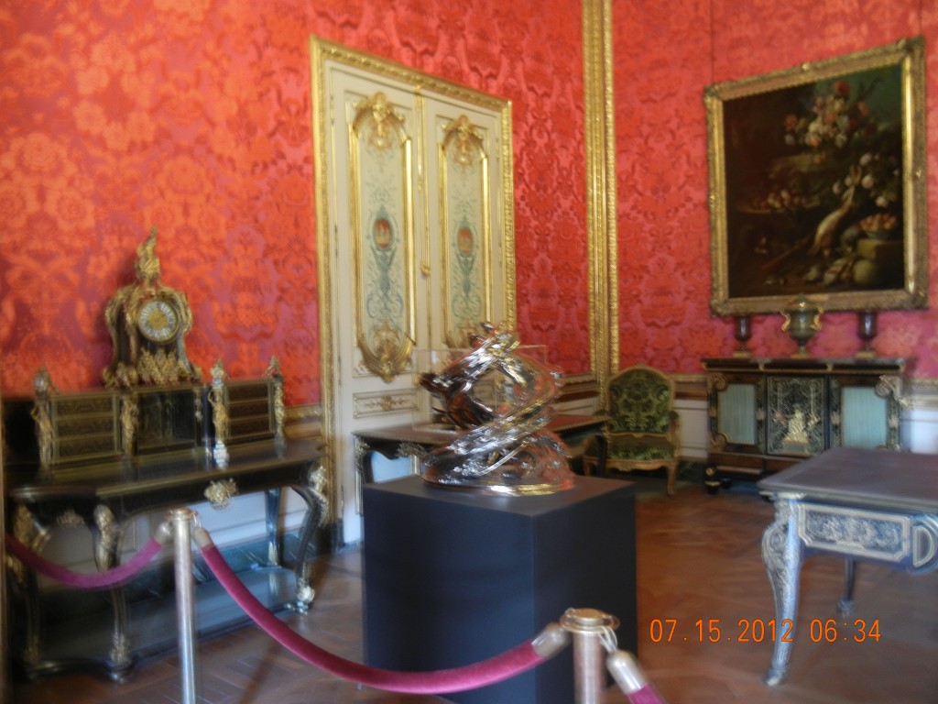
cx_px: 469
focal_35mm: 30
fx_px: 813
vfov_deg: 46.8
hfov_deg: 60.0
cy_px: 352
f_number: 3.5
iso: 200
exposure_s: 1/1.5
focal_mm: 5.4
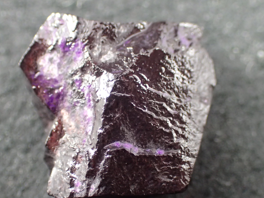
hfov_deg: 27.0
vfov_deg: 20.4
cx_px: 122
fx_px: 549
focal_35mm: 72
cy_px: 108
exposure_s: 1/60
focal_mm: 10.29
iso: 800
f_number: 3.5
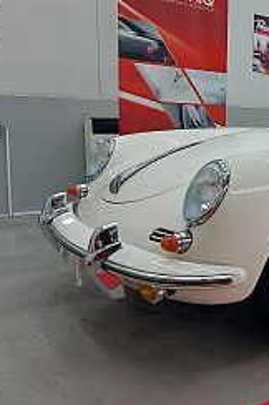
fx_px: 461
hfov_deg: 29.0
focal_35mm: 41
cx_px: 307
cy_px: 183
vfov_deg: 47.4
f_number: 1.8
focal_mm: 5.23
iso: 50
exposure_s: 1/50
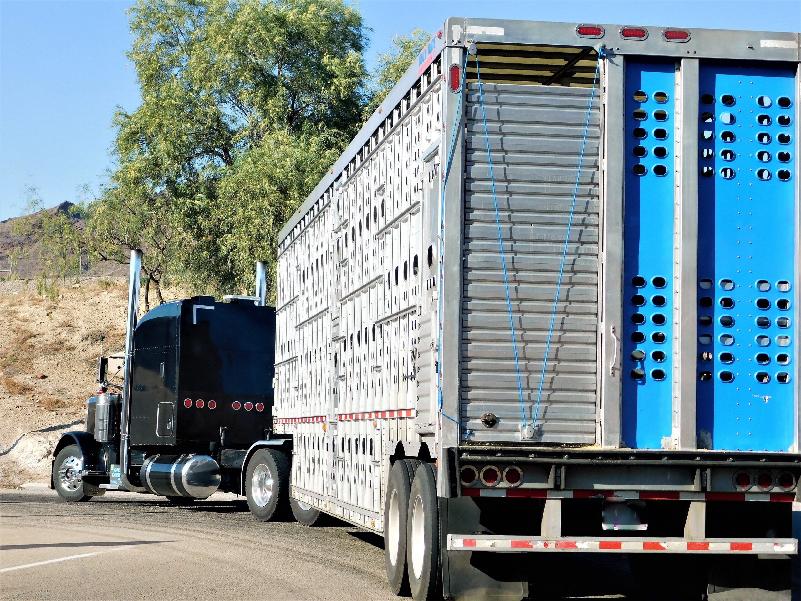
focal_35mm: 80
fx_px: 1851
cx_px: 400
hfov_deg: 24.4
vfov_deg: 18.4
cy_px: 300
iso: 125
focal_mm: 14.2
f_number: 4.4
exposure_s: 1/400
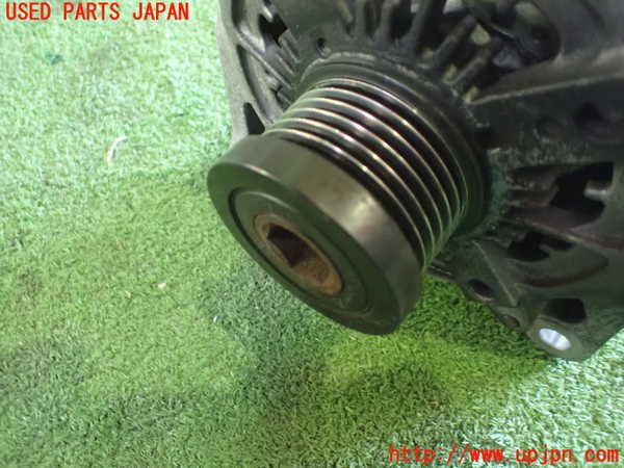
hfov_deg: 60.0
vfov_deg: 46.8
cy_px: 234
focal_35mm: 30
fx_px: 541
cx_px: 312
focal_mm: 5.4
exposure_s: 1/30
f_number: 2.3
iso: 1250
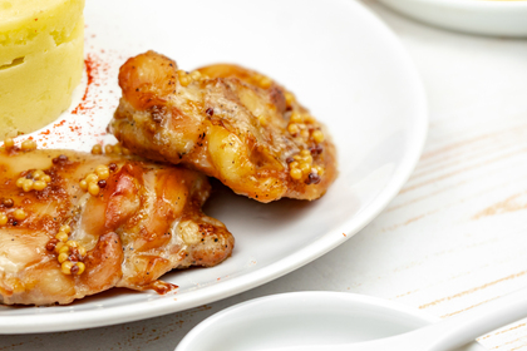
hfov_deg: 16.9
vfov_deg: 11.4
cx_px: 87
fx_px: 1757
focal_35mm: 120
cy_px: 163
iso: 125
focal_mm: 56
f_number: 5.6
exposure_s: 1/40
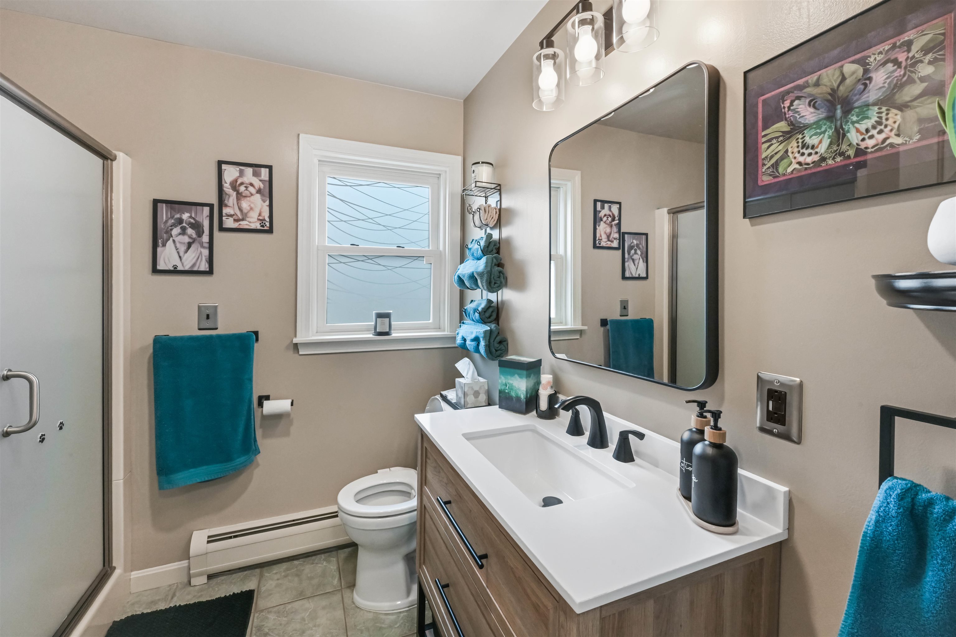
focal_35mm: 14
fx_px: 372
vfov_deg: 81.2
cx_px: 478
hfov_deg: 104.3
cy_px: 318
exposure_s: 1/250
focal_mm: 14
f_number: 14
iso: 3200
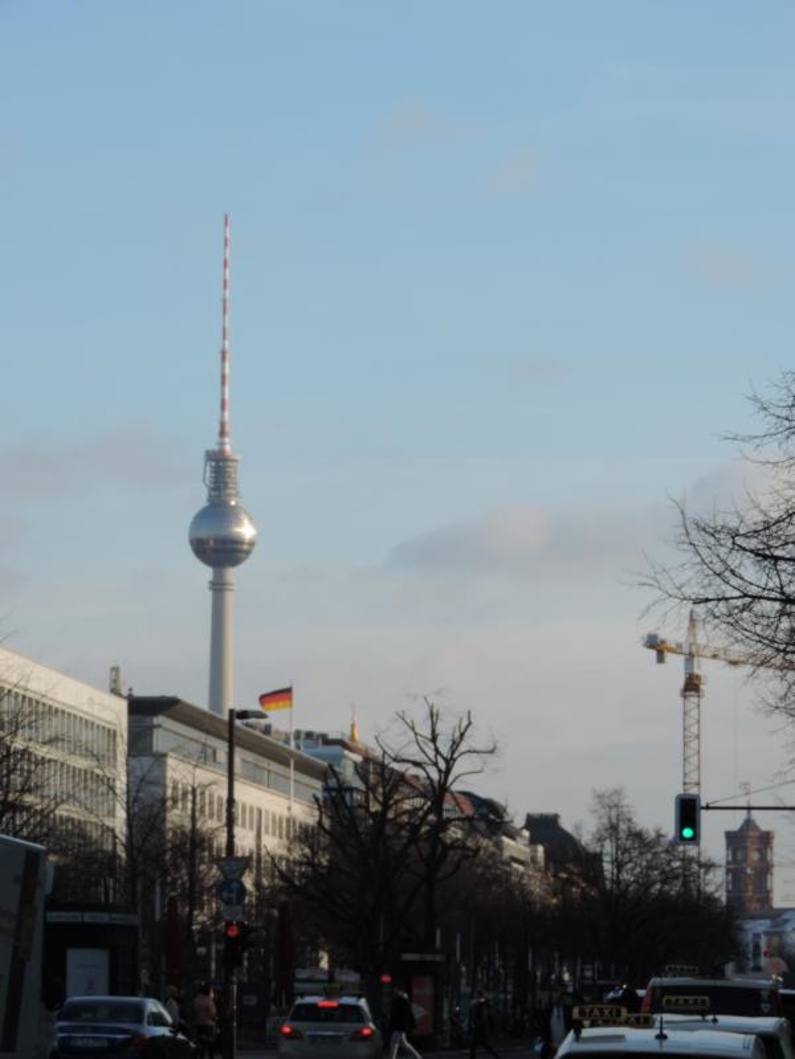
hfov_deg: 10.2
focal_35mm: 145
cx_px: 398
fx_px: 4440
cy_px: 530
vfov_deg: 13.6
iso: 80
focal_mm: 25.8
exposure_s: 1/400
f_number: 4.4
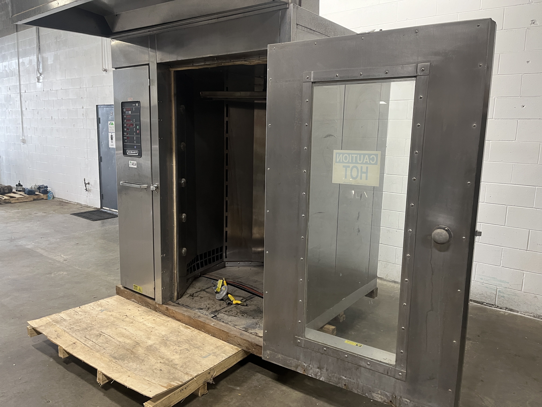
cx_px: 271
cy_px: 204
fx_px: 407
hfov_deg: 67.3
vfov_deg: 53.1
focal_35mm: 26
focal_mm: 5.1
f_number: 1.6
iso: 160
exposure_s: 1/60
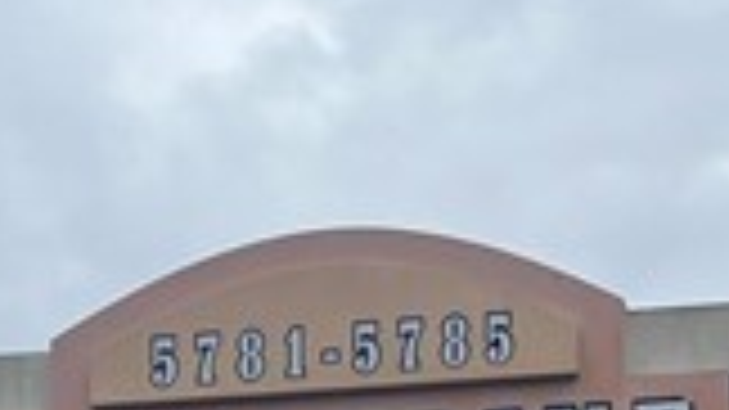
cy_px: 1135
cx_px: 441
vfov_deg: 6.3
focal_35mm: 179
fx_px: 3459
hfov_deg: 12.0
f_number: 1.6
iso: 50
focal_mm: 5.1
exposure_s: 1/4310
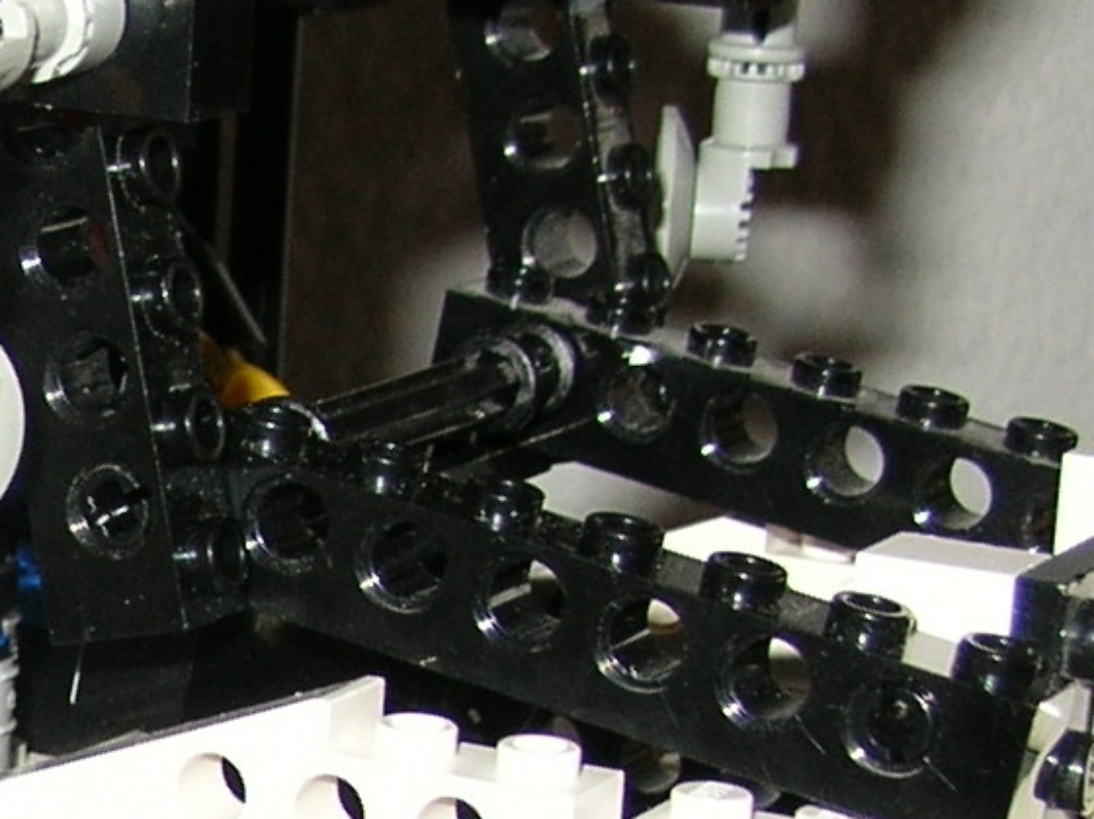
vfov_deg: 9.9
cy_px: 995
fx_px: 4642
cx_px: -490
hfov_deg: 12.8
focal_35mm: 147
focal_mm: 6
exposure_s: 1/60.1
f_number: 2.7
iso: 50
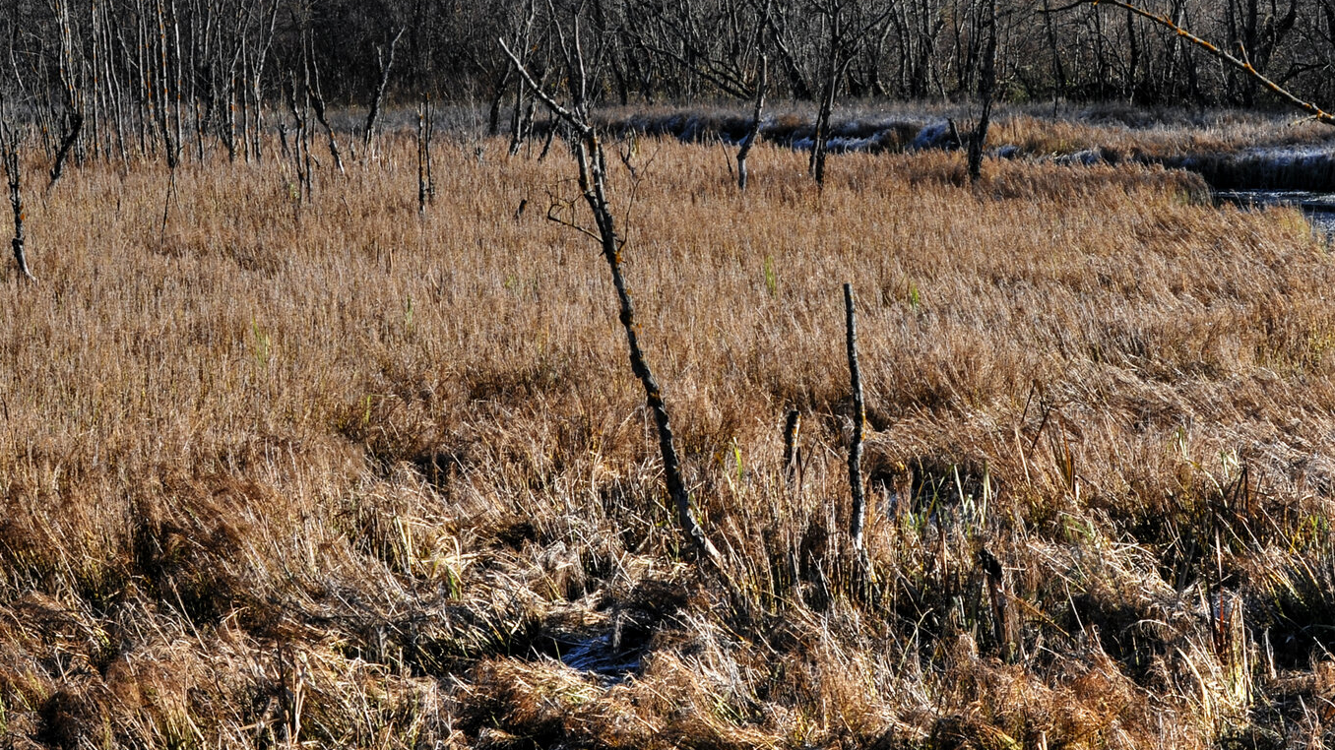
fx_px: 2619
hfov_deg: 28.5
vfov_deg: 16.3
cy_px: 277
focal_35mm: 74
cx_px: 838
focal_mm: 28
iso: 200
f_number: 9
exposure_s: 1/200
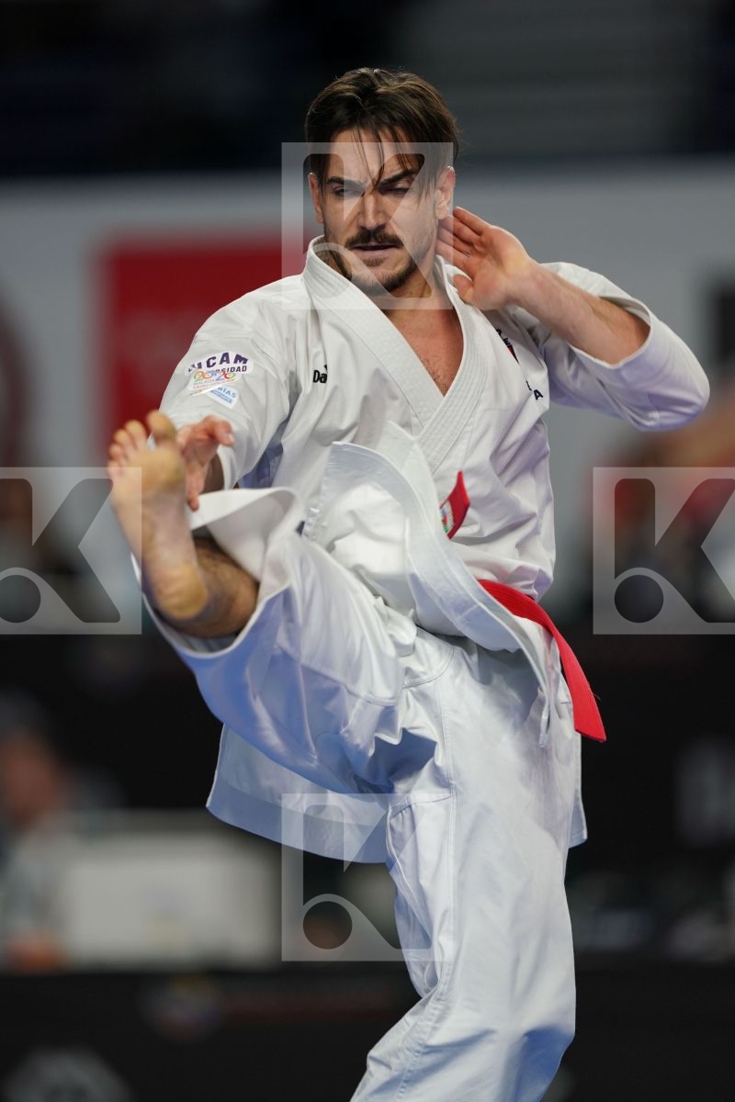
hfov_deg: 3.4
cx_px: 368
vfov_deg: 5.2
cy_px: 551
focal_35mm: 400
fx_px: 12249
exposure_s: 1/400
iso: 500
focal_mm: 400
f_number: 2.8
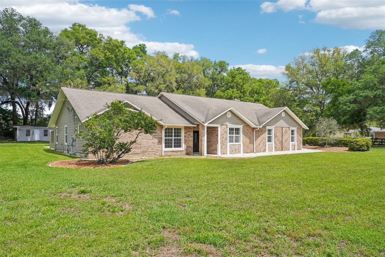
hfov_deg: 71.5
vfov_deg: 51.3
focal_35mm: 25
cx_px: 192
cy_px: 128
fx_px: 267
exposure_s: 1/30
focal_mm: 25
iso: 100
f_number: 20
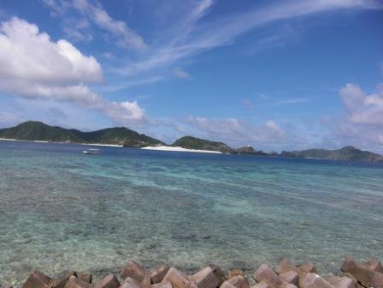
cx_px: 192
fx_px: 310
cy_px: 144
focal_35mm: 28
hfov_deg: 63.4
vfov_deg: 49.7
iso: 50
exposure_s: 1/320
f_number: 7
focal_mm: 4.9
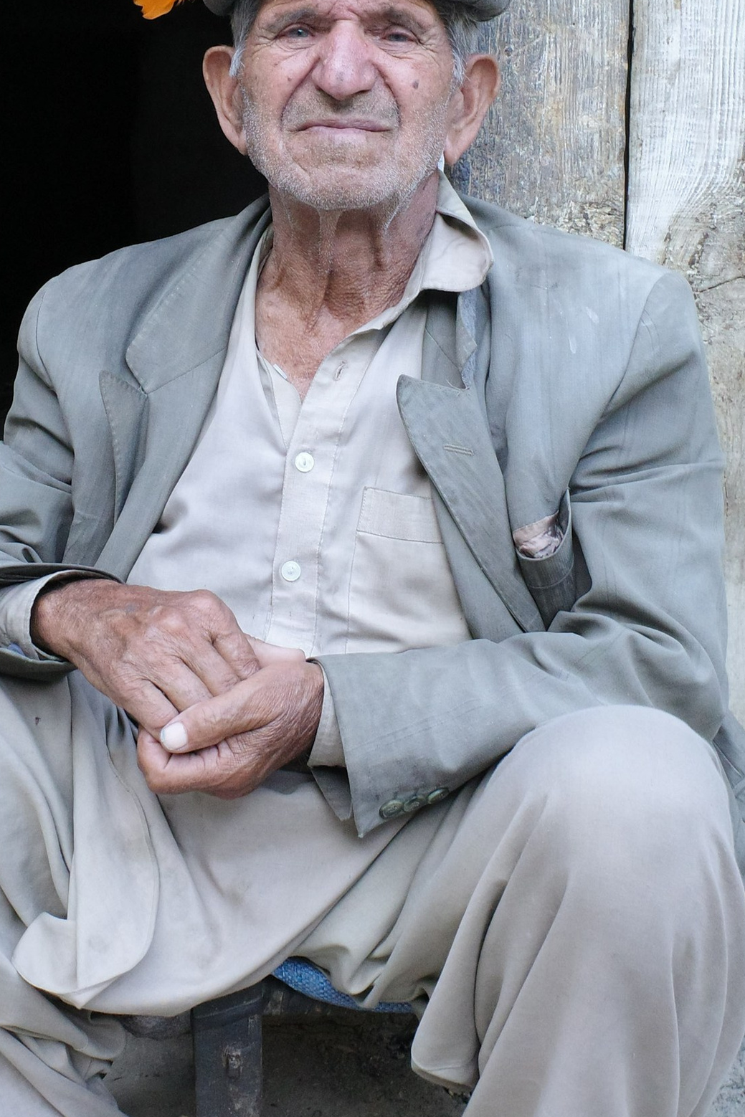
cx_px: 204
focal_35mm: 69
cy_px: 295
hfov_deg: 19.6
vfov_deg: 28.8
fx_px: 2141
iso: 1250
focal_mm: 18.3
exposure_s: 1/50
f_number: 7.1
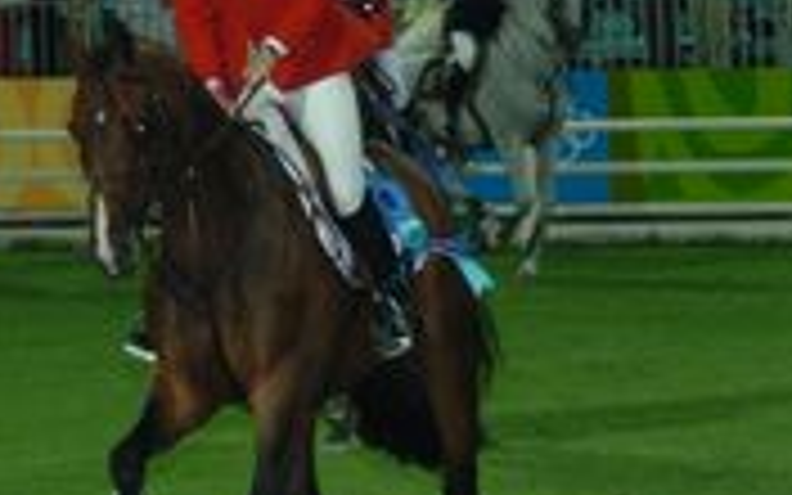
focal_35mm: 389
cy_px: 220
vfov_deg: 3.4
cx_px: 608
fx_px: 8396
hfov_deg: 5.4
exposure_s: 1/250
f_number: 4.8
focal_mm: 70
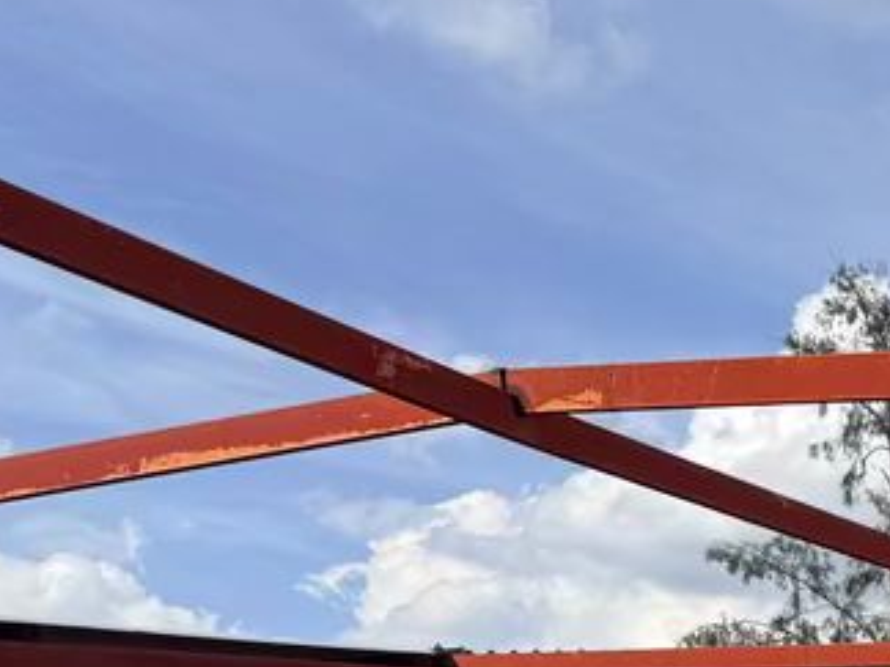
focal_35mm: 89
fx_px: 2288
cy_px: 1103
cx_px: 1376
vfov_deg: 15.0
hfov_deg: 19.0
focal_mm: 6.76
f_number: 1.78
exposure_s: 1/6173
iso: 80
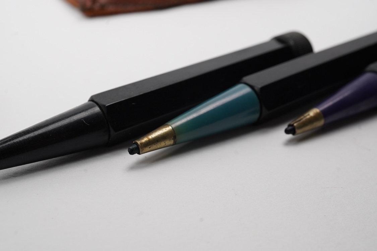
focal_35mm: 45
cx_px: 188
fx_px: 471
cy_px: 126
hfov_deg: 43.6
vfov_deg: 29.9
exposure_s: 1/100
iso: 400
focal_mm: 30
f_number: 20
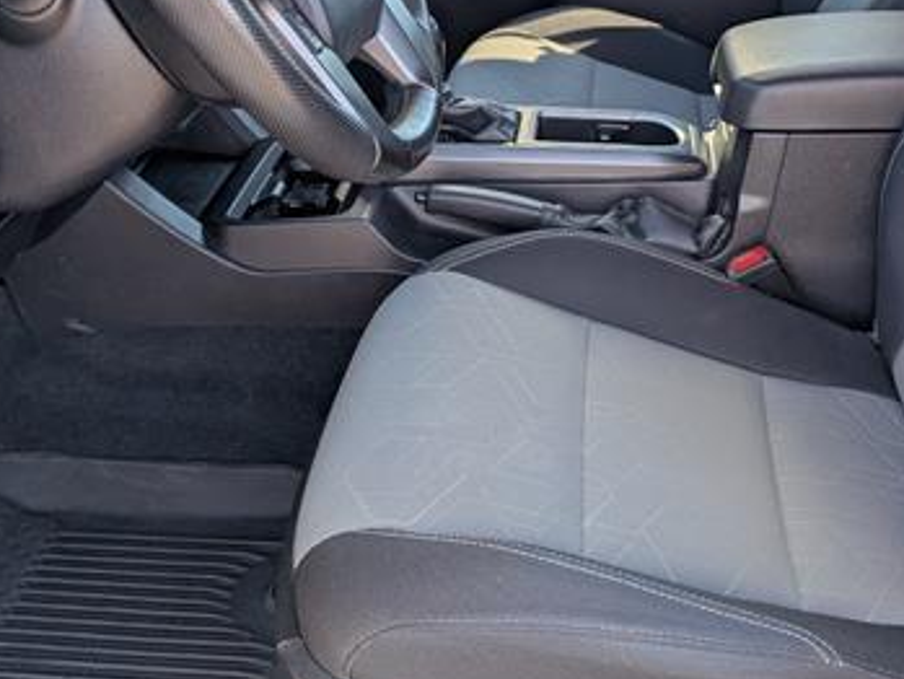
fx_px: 1149
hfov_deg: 42.9
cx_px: 497
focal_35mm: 44
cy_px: 298
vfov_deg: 32.9
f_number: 1.68
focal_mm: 6.9
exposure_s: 1/1667
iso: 662
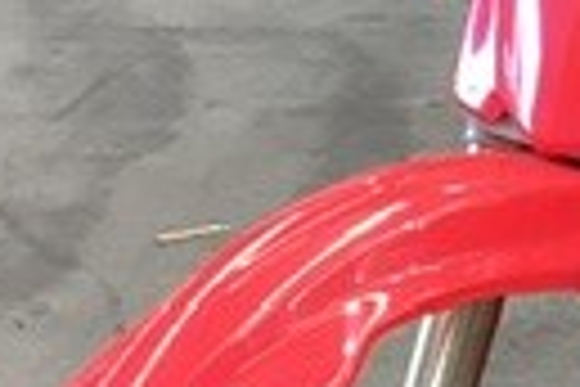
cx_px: 836
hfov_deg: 12.3
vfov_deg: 8.5
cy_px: 500
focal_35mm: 160
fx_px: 2578
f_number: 2.4
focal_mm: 3.3
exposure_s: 1/50
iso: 100
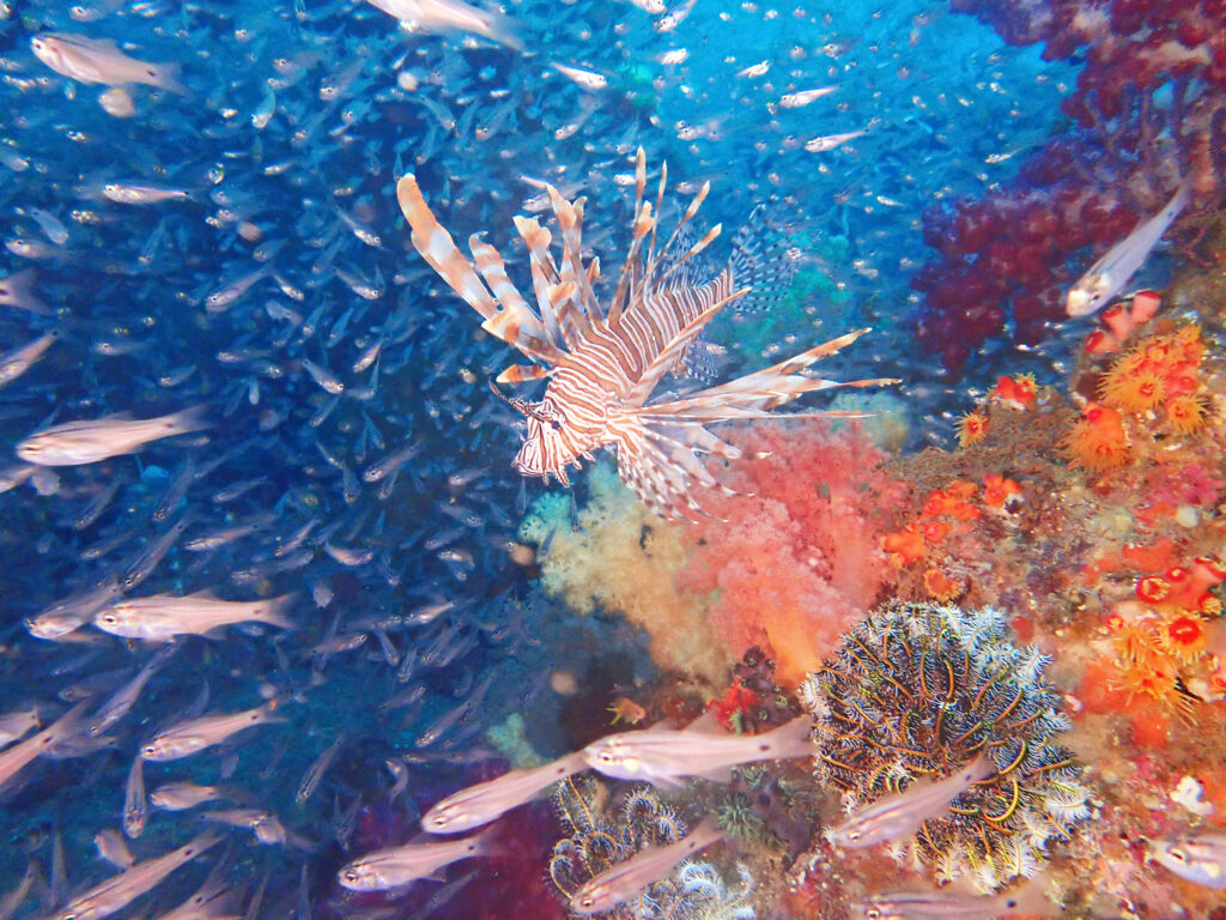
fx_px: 885
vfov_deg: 54.9
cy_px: 460
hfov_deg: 69.4
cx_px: 613
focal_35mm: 25
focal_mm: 4.5
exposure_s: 1/60
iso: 500
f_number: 2.8
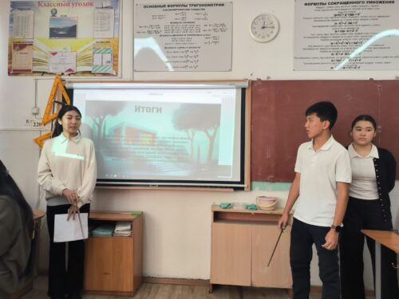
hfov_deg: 71.6
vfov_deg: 56.8
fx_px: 277
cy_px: 150
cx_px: 200
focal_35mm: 24
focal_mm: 5.24
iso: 266
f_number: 1.7
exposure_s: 1/90
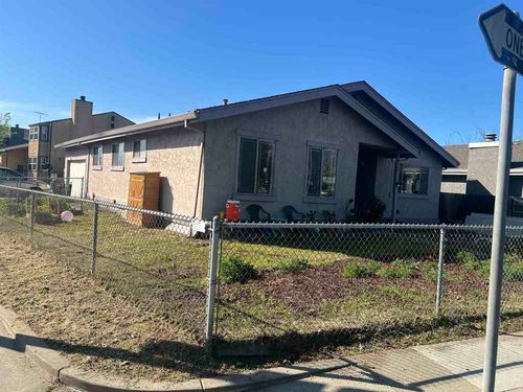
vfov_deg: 53.1
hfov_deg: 67.3
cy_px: 196
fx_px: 393
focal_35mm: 26
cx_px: 262
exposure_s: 1/3077
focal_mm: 5.7
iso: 50
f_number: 1.5
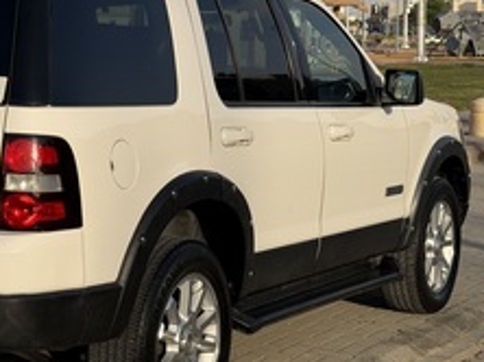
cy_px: 99
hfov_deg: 19.5
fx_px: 1383
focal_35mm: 99
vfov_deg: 14.9
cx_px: 38
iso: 64
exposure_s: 1/5587
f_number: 1.78
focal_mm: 6.76
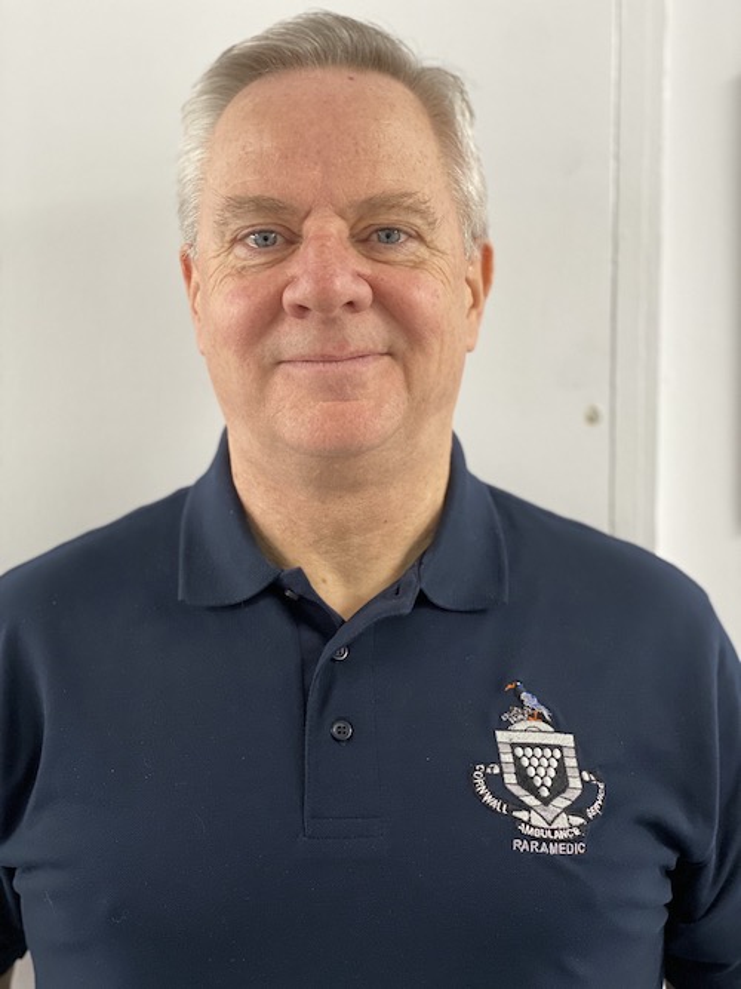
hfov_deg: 28.0
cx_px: 370
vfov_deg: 36.8
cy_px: 494
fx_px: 1485
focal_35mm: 52
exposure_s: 1/33
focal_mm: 6
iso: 160
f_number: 2
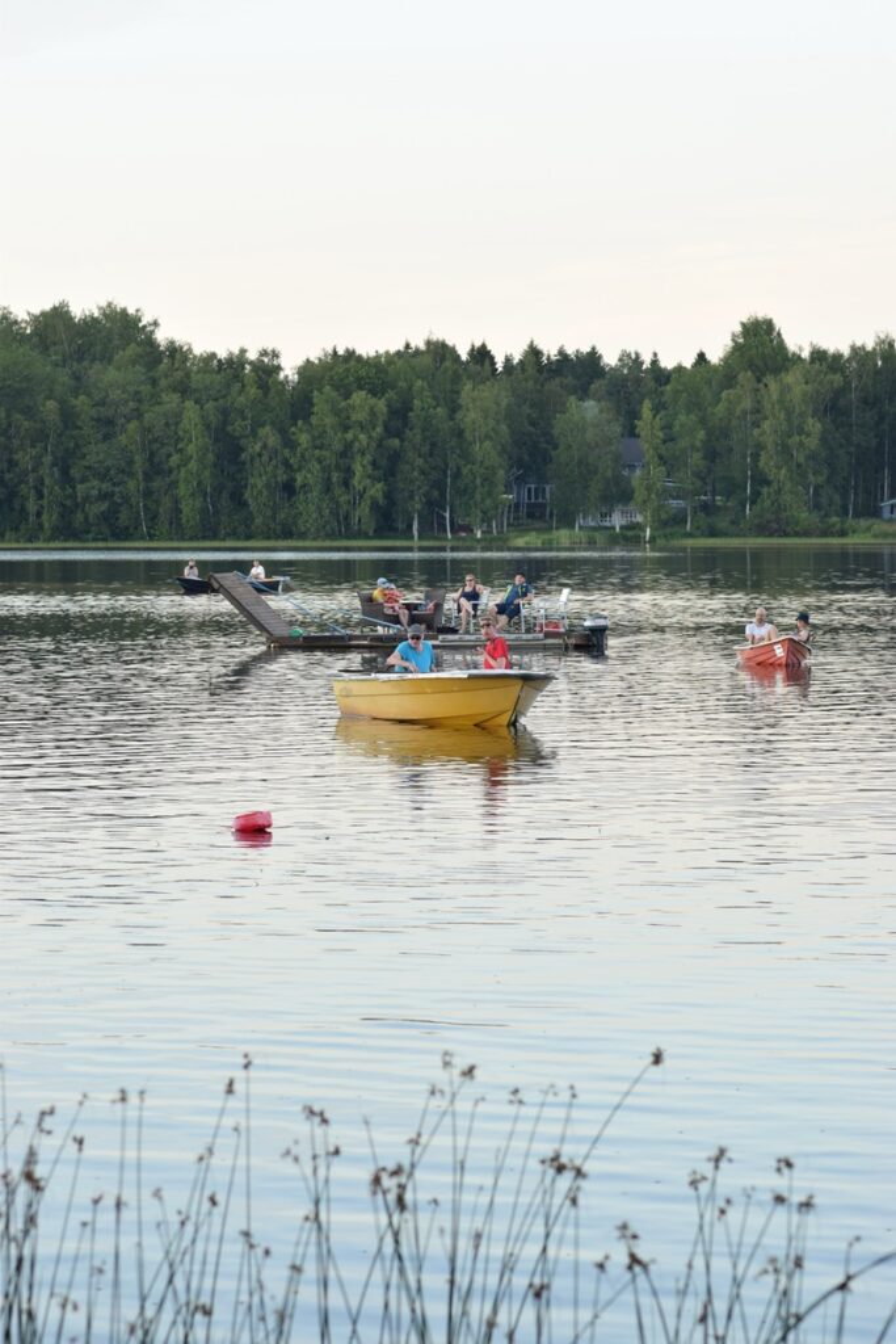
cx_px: 448
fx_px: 4758
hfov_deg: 10.8
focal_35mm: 128
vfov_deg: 16.1
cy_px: 672
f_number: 5.6
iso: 400
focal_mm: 85
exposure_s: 1/125
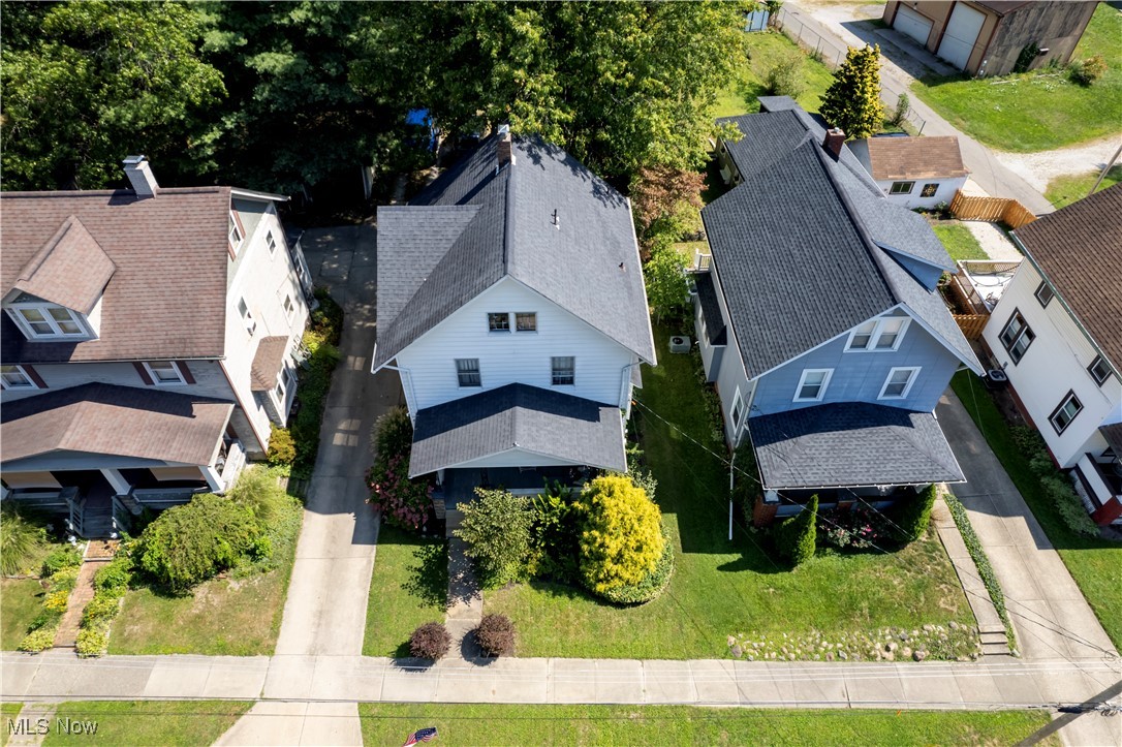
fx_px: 685
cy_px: 374
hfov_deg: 78.6
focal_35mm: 22
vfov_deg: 57.2
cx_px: 561
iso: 100
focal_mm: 8.38
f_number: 2.8
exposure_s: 1/730
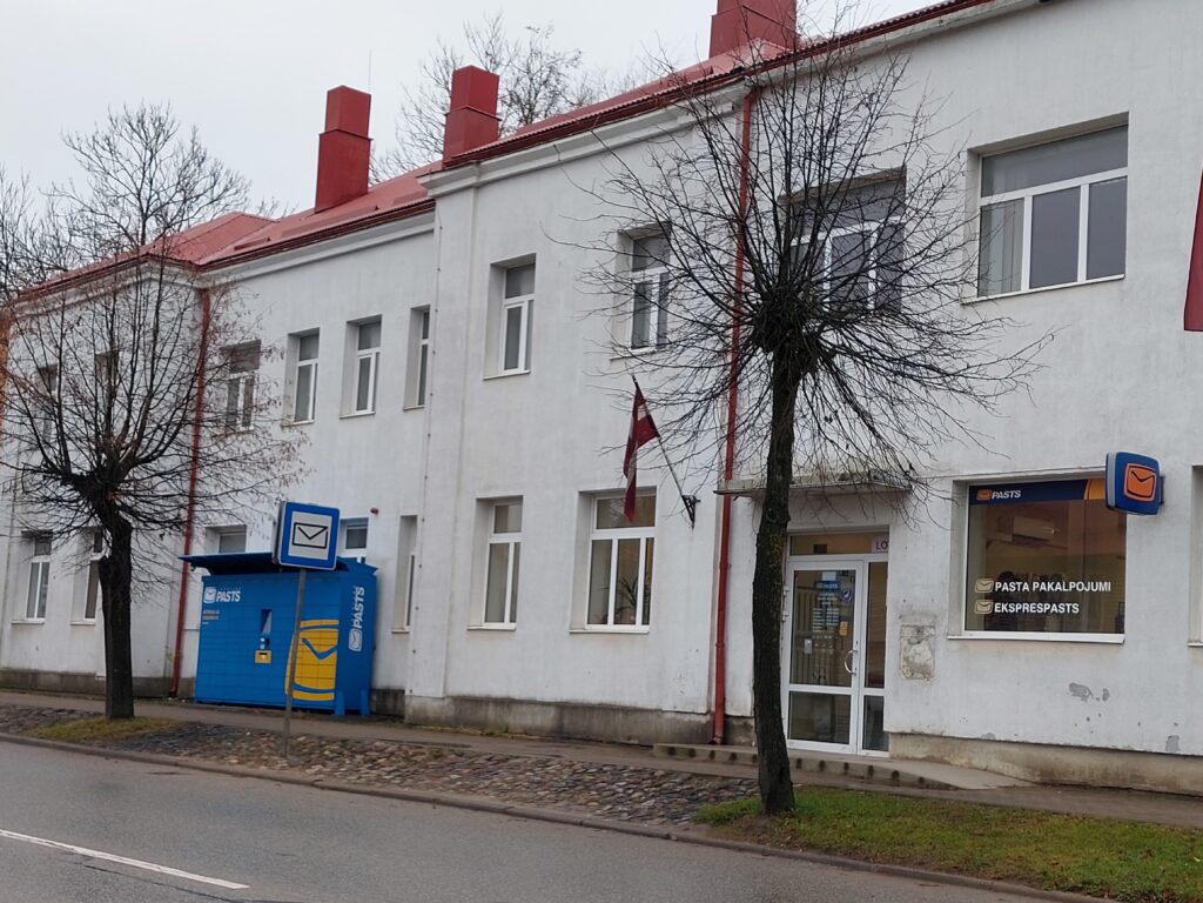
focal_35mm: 24
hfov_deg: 71.6
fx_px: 834
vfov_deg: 56.8
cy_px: 452
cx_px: 602
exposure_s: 1/106
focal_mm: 5.23
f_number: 1.8
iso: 25
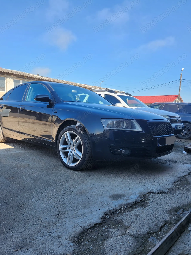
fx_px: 191
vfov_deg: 67.2
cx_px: 97
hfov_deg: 53.1
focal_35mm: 26
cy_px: 138
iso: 20
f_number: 1.8
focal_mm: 5.4
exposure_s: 1/588
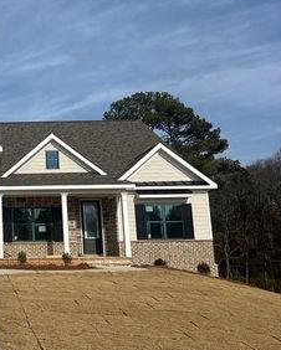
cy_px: 174
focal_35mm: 45
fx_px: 467
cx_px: -15
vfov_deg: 41.1
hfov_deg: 30.5
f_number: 1.5
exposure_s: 1/6211
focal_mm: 5.7
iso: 50
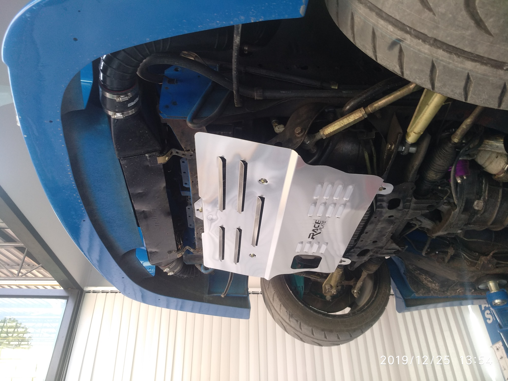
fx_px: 323
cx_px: 254
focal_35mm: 22
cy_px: 190
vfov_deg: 61.1
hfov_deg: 76.4
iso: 160
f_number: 2.2
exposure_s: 1/50
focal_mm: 3.81
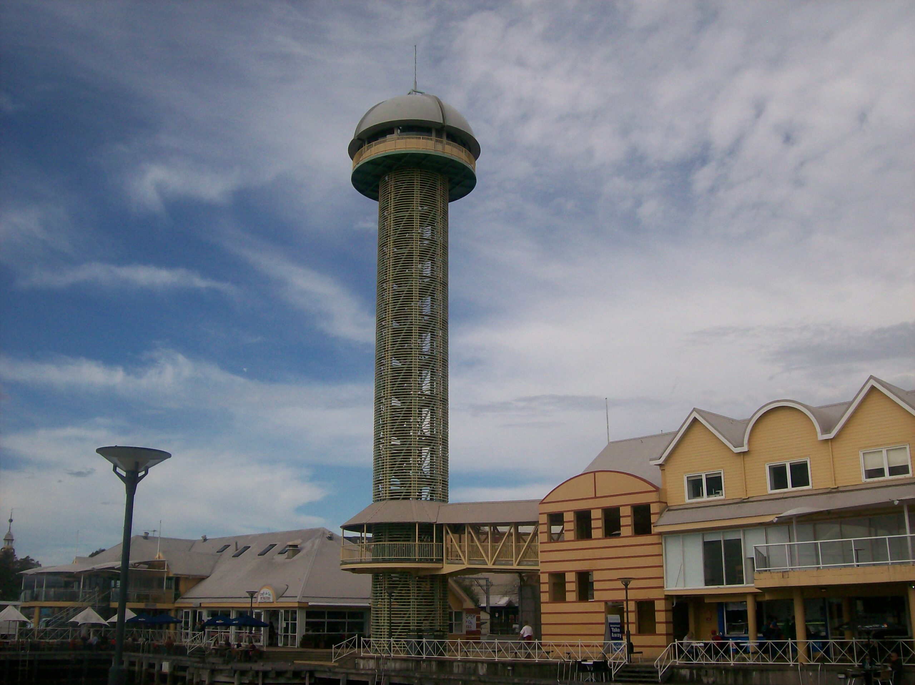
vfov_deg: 39.6
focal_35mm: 36
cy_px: 342
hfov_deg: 51.4
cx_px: 458
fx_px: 951
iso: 80
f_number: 4.8
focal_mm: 6
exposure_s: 1/1029
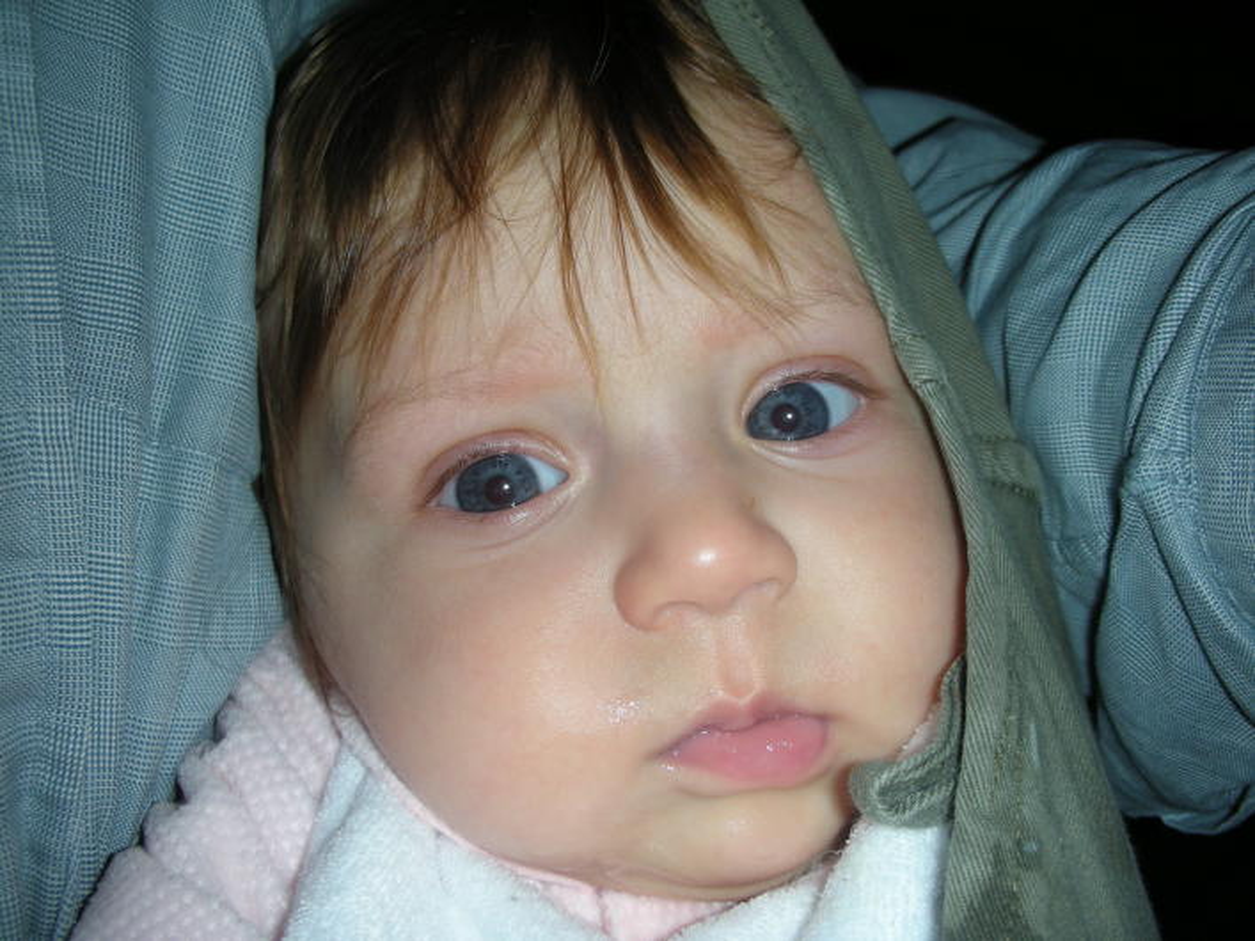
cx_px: 628
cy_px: 470
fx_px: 1269
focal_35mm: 35
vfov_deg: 40.7
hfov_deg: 52.6
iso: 50
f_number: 7.9
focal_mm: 5.8
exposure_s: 1/60
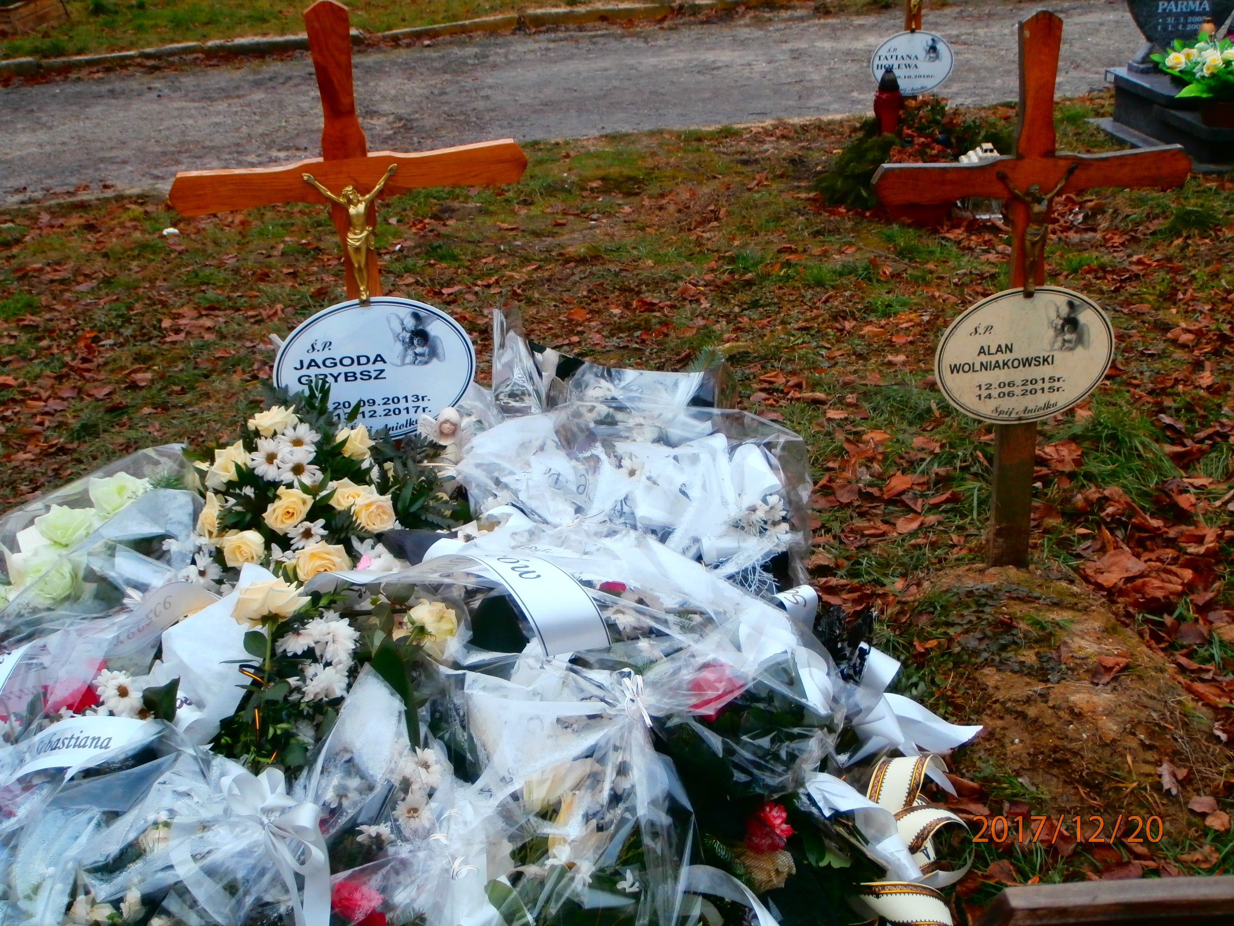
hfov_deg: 40.4
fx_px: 1675
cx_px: 617
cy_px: 463
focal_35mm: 47
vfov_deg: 30.9
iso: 200
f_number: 4.2
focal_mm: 8.29
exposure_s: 1/60
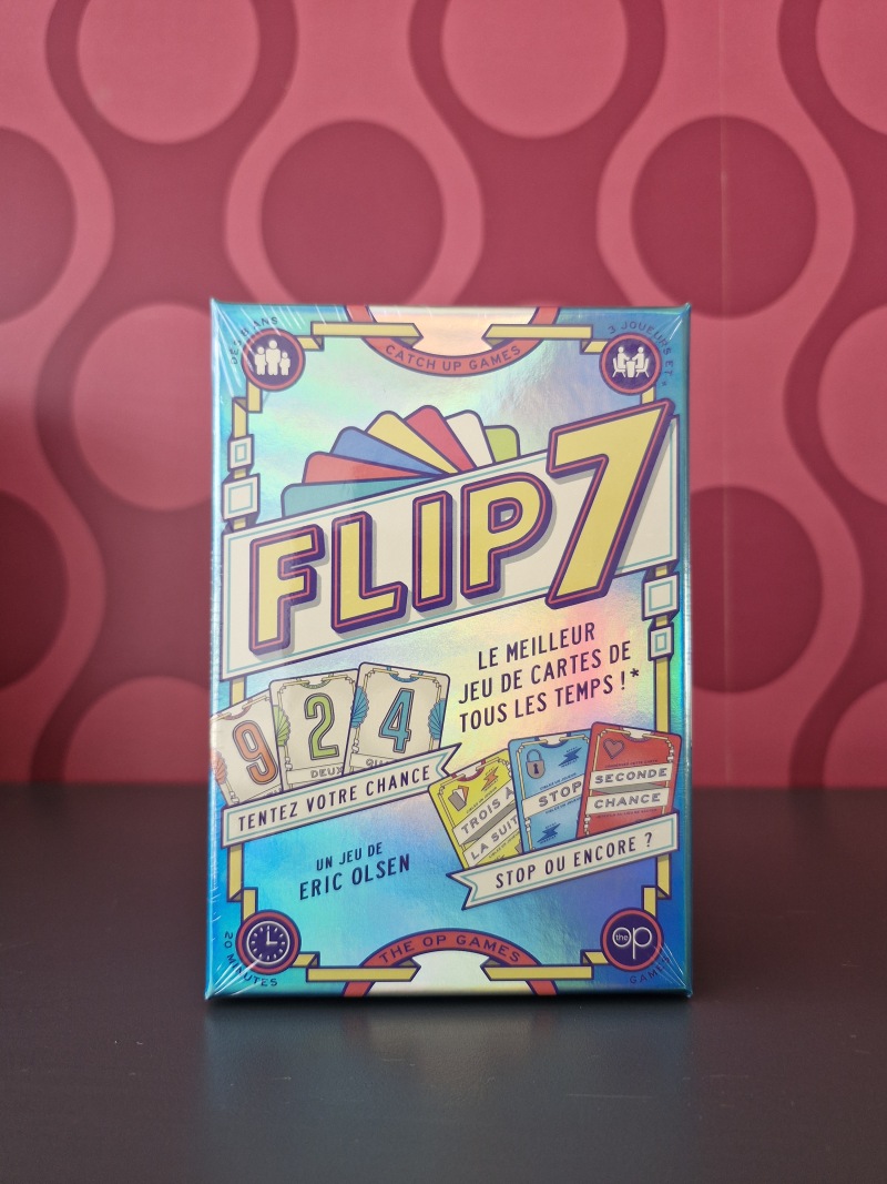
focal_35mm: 23
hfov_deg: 58.9
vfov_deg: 73.9
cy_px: 592
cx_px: 444
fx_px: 786
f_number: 1.8
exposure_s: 1/284
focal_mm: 5.54
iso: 50
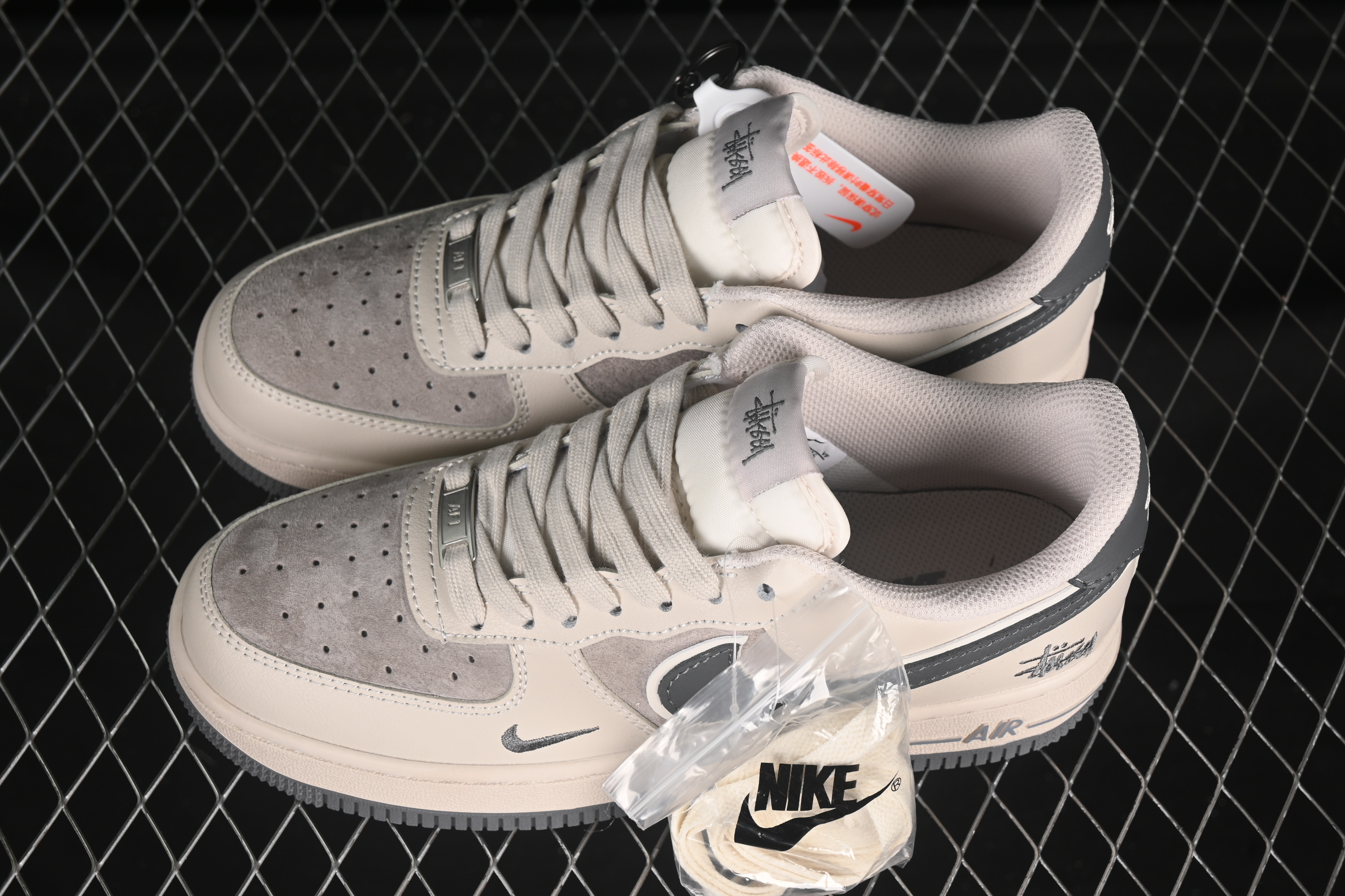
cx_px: 672
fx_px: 2802
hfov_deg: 27.0
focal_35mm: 75
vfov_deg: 18.2
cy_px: 448
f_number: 7.1
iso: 160
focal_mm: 50
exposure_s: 1/80
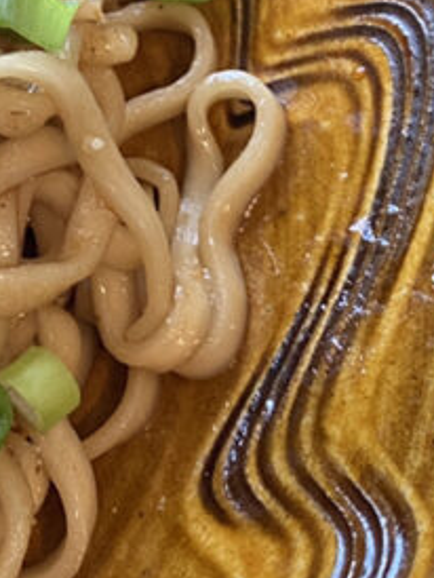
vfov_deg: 19.3
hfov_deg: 15.0
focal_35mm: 97
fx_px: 1619
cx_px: -6
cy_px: -76
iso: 200
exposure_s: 1/60
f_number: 1.8
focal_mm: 4.25
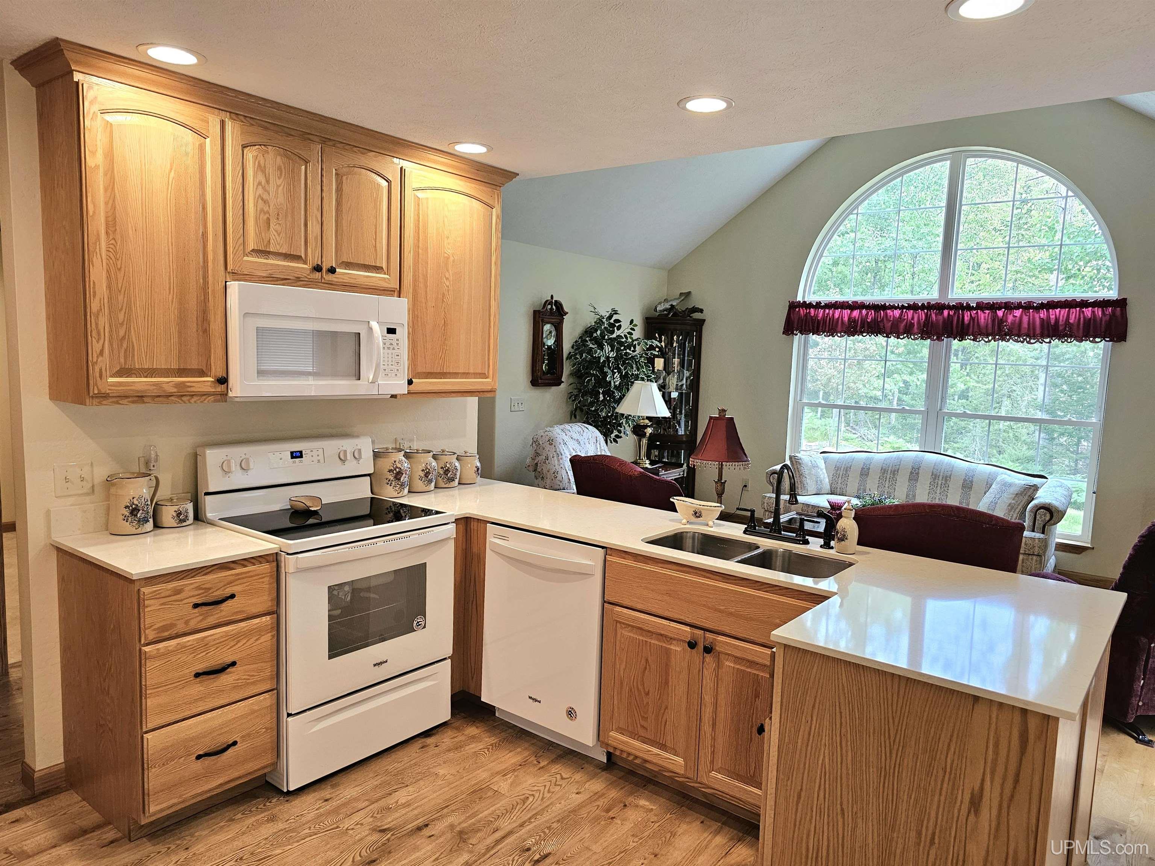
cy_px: 433
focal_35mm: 23
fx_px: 767
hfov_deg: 73.9
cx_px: 578
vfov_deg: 58.9
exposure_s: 1/120
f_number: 1.7
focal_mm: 6.3
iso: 125
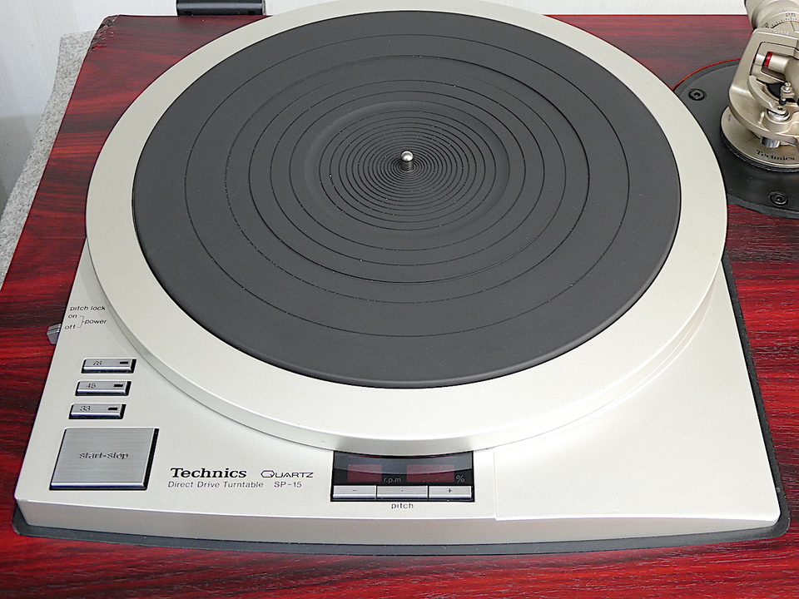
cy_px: 300
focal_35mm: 44
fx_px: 1016
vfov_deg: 32.9
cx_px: 400
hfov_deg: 42.9
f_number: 3.9
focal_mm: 7.8
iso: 200
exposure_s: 1/13
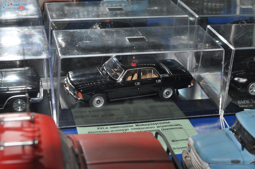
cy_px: 84
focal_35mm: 75
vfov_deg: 18.1
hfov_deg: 27.0
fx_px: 531
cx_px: 128
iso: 200
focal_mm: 50
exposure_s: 1/200
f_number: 11
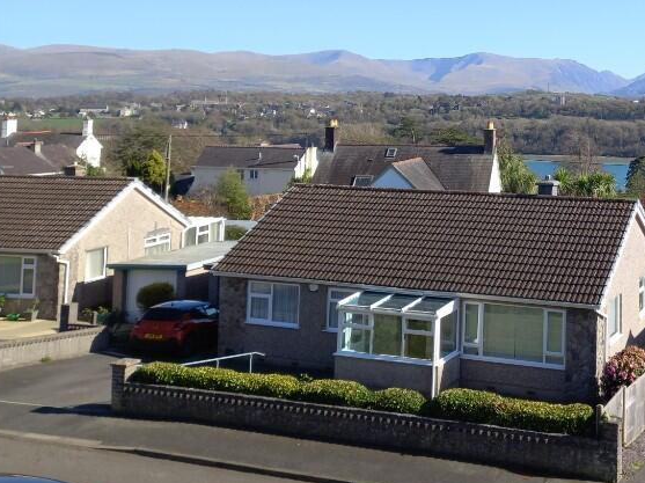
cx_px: 560
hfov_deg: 38.8
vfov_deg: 30.4
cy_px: 73
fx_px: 857
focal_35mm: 46
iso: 25
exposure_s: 1/472
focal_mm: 4.6
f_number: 2
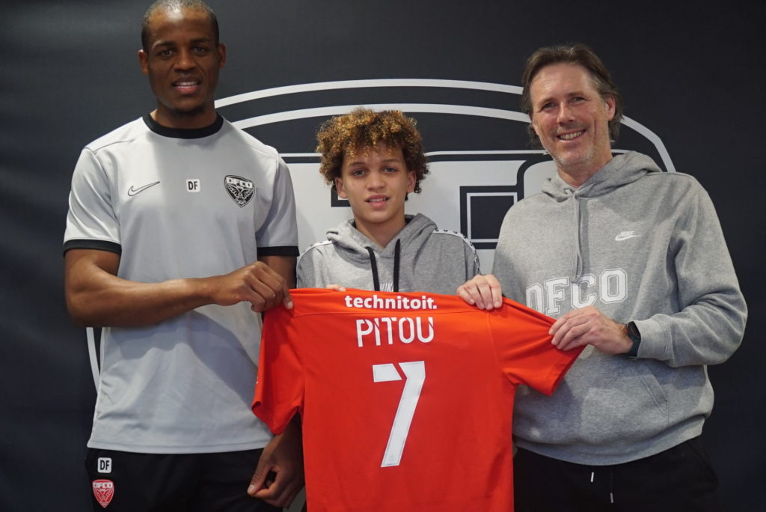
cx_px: 383
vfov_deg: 20.3
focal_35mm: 67
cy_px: 256
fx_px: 1426
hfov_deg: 30.1
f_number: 4
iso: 1600
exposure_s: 1/160
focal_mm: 45
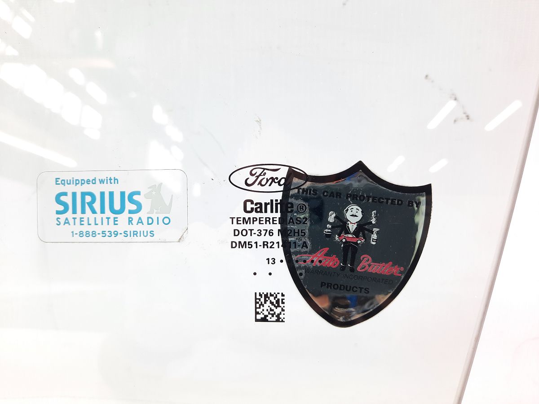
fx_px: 389
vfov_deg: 54.9
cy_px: 202
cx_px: 270
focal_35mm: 25
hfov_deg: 69.4
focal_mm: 4.6
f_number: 2
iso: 160
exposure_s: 1/50
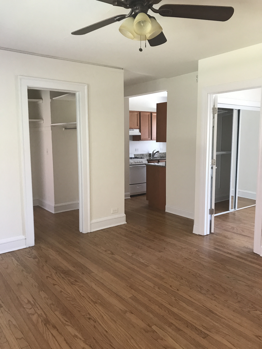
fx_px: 283
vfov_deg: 63.4
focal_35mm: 28
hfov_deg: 49.7
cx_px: 131
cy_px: 174
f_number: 1.8
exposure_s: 1/15
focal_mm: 3.99
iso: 40
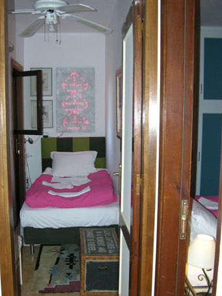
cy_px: 164
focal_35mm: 41
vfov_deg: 45.7
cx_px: 93
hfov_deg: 35.1
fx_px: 350
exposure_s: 1/60.1
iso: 200
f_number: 2.8
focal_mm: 8.9
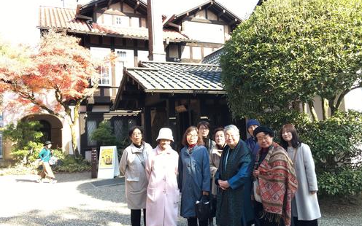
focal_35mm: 31
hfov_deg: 61.2
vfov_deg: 40.6
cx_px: 182
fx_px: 306
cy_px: 110
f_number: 2.2
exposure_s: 1/120
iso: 25
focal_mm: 4.2
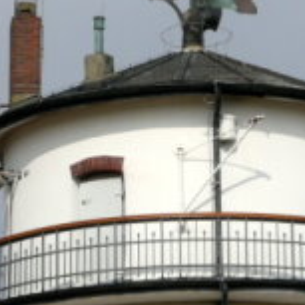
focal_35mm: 277
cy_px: 108
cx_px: 187
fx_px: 2761
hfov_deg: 6.3
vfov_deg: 6.3
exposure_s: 1/1300
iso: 100
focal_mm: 12.3
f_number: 4.5
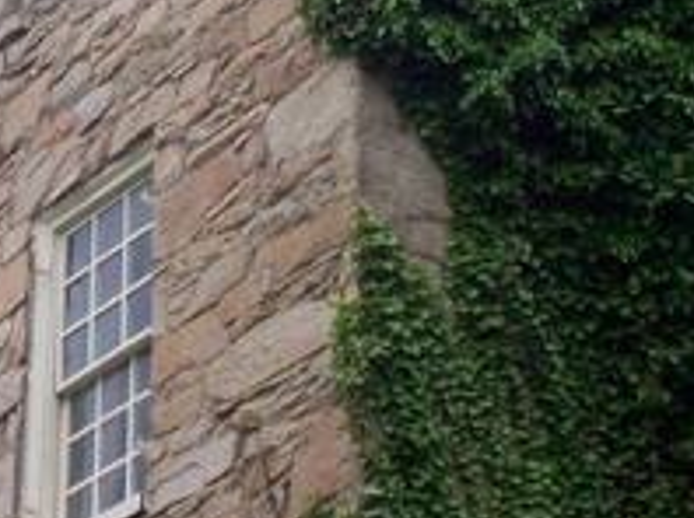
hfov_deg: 10.6
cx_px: -61
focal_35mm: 185
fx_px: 3704
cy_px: 273
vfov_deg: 8.0
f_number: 5.6
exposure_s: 1/277
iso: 80
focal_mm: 6.2
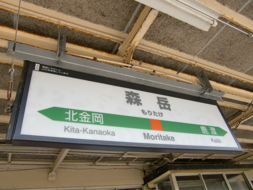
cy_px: 95
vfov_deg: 49.7
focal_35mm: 28
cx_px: 126
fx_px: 205
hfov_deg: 63.4
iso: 64
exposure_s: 1/125
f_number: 2.6
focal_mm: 4.9
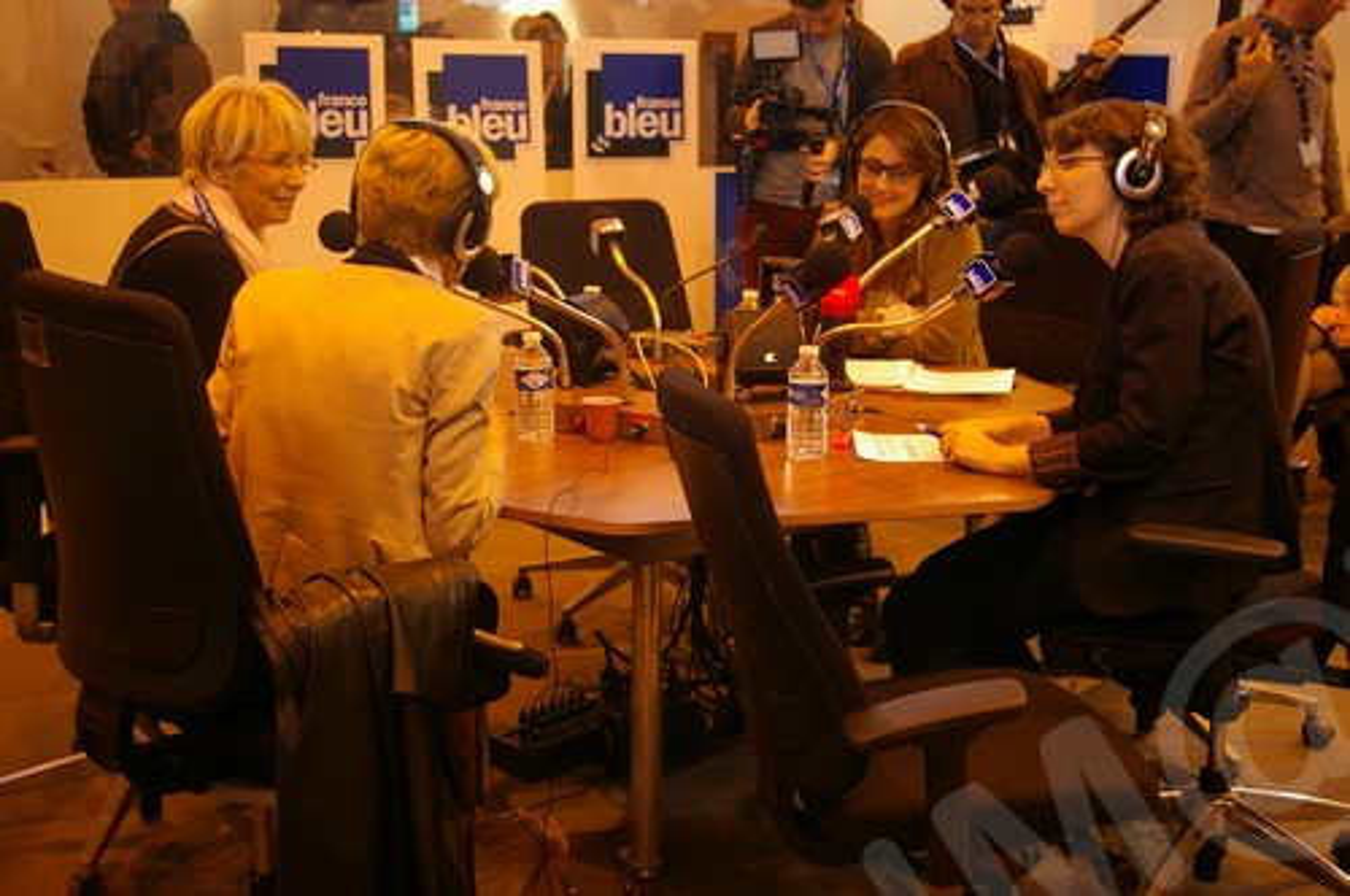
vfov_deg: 28.9
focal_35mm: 46
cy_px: 448
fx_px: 1741
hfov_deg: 42.4
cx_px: 675
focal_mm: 31
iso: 400
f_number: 4
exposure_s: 1/45
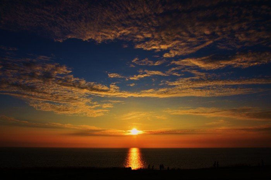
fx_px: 203
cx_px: 136
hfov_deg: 67.5
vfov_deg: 47.8
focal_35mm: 27
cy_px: 90
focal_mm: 18
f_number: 11
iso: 250
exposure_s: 1/500
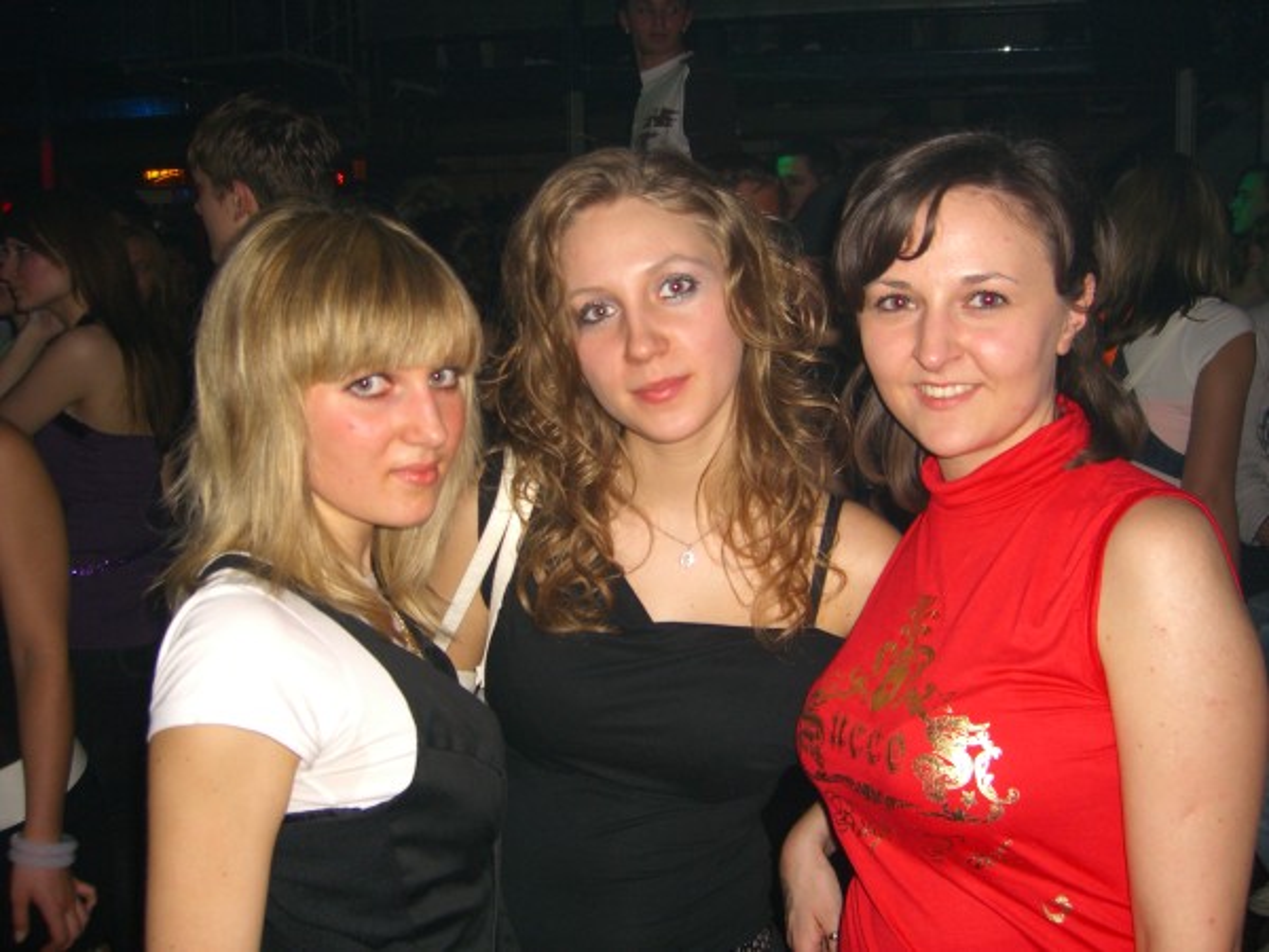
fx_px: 1393
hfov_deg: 49.0
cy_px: 476
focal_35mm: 38
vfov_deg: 37.7
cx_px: 634
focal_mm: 7.9
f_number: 2.8
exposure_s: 1/60
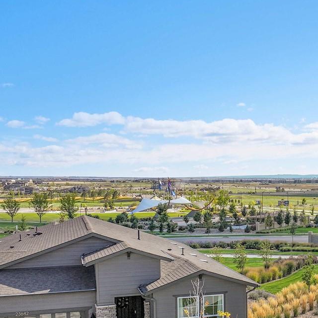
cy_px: 229
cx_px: 262
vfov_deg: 31.8
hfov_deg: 31.2
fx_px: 551
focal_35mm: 53
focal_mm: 12.29
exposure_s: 1/4000
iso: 200
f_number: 2.8
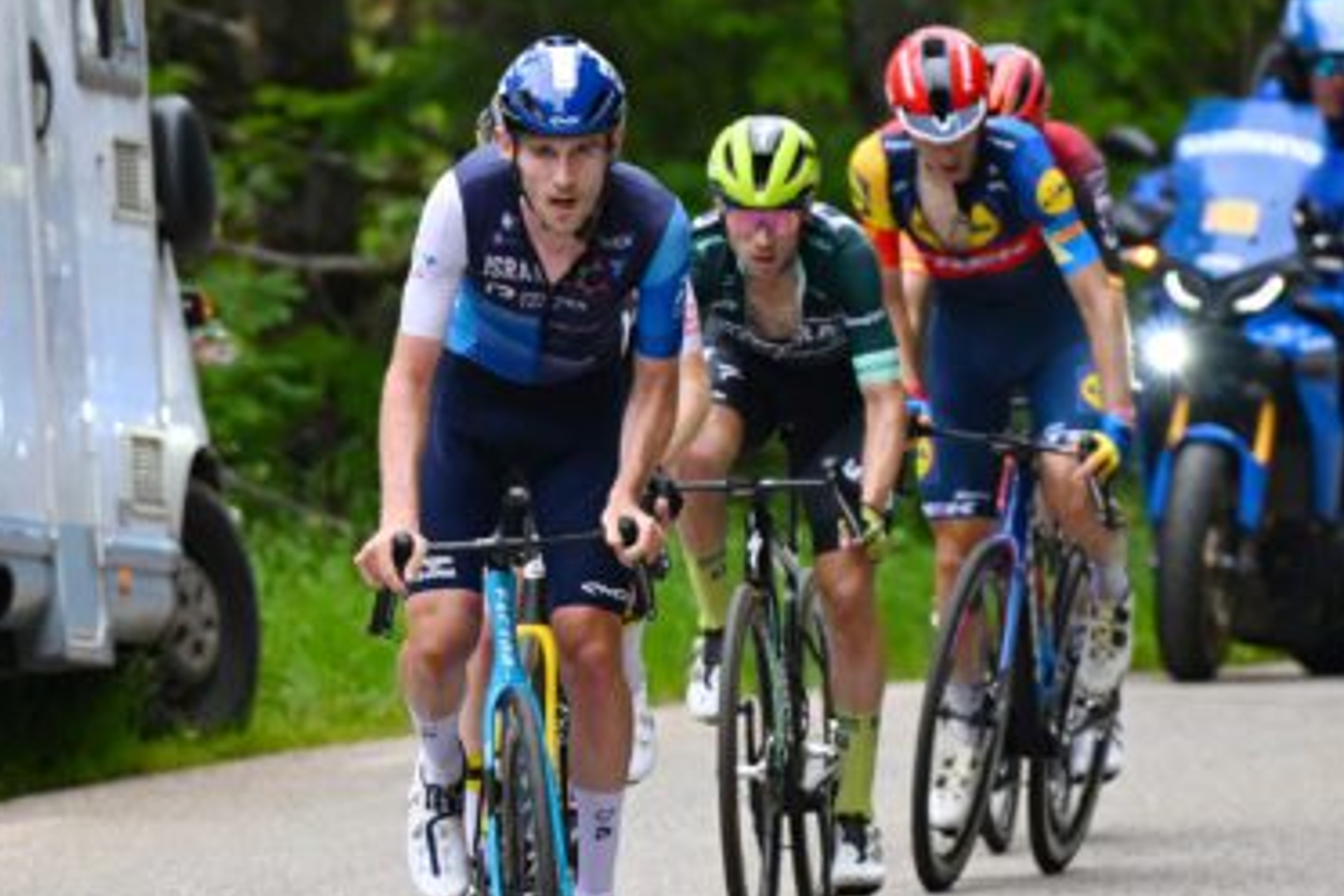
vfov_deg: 3.6
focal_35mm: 383
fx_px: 14298
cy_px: 562
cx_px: 544
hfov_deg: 5.4
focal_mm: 200
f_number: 2.8
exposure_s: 1/1250
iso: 400
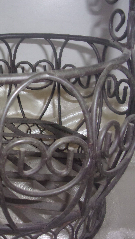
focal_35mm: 41
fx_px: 261
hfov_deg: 27.2
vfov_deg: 49.4
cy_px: 119
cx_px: -3
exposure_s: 1/34
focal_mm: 5.1
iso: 200
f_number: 3.9
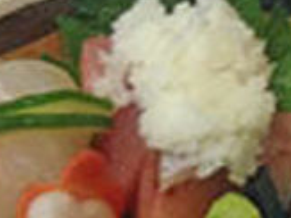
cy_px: 153
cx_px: 68
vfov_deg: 10.6
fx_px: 1176
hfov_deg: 14.0
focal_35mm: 140
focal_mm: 4.28
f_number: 2.4
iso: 250
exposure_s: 1/20
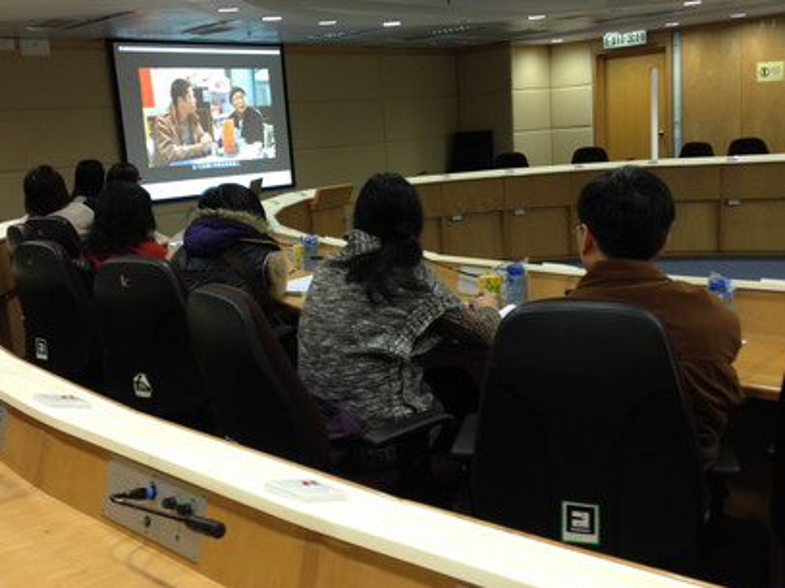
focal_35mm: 43
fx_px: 975
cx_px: 382
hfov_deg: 43.9
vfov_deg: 33.6
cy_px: 269
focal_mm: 4.28
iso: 80
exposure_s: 1/20
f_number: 2.4
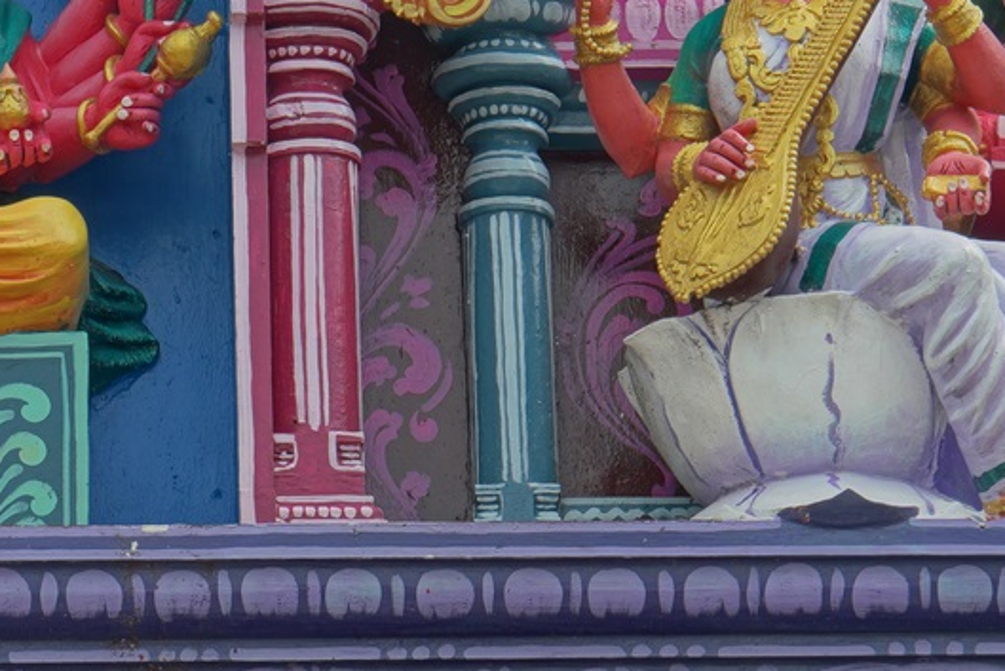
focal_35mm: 331
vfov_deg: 4.2
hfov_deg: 6.2
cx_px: -68
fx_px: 9242
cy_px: 171
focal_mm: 70
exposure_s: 1/160
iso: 160
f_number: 7.1
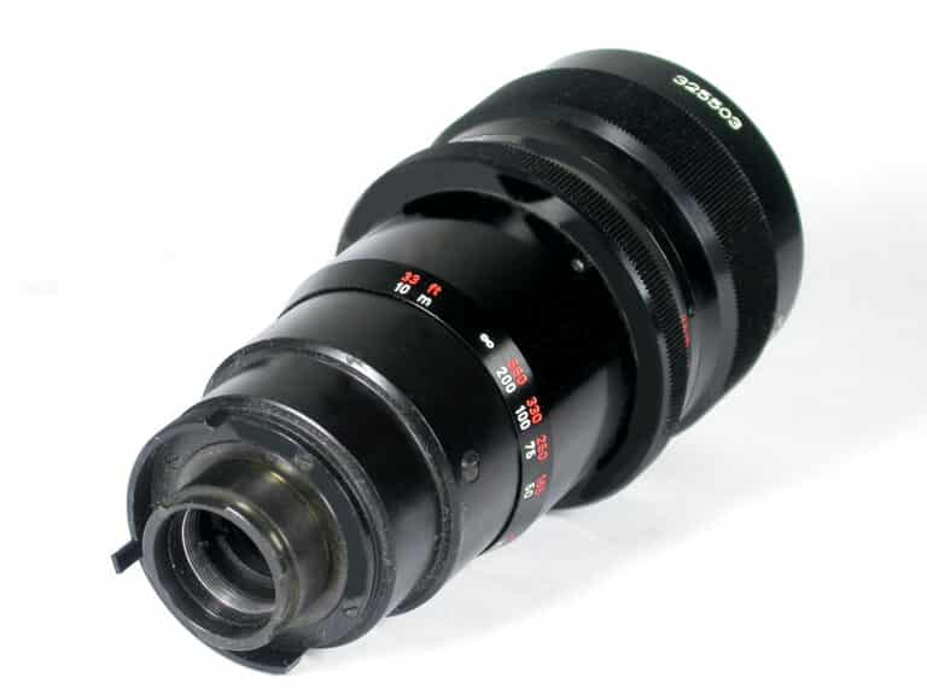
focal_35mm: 151
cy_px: 348
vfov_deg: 9.8
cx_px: 464
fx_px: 4044
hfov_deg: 13.1
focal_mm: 31.3
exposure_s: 1/9.6
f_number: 5
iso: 100
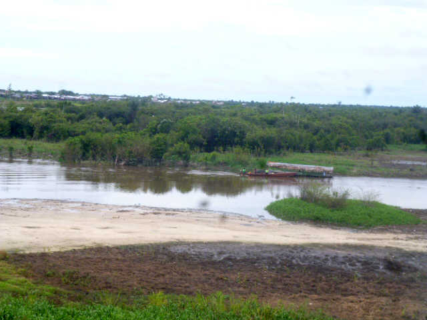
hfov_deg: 25.0
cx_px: 214
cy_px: 160
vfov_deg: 18.9
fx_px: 962
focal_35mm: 78
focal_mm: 13.9
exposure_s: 1/500
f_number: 5.4
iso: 320
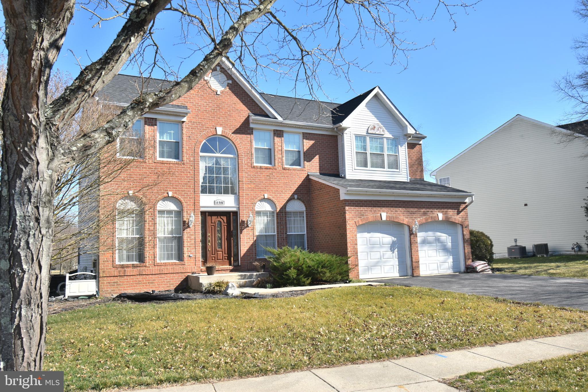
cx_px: 294
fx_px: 490
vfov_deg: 43.6
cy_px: 196
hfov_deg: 61.9
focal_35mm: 30
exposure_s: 1/250
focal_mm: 20
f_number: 8
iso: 100
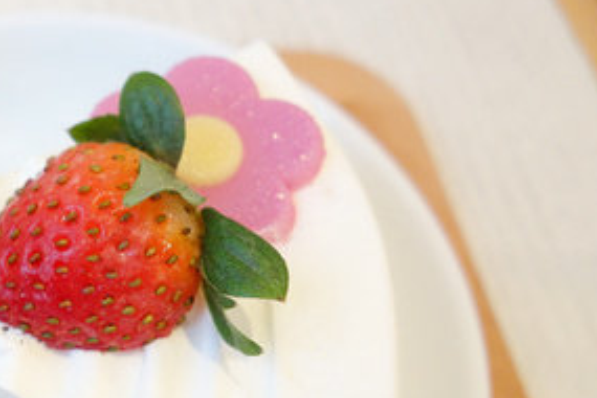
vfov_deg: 22.9
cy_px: 272
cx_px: 34
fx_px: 978
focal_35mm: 59
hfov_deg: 31.9
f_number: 2.8
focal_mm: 10.4
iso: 800
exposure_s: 1/30
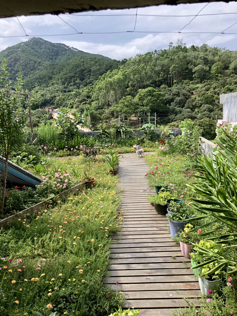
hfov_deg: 49.7
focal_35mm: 28
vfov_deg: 63.4
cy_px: 158
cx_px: 118
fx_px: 256
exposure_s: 1/1043
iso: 20
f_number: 1.8
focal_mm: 3.99
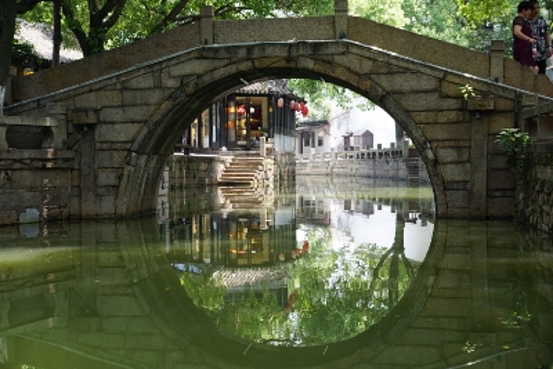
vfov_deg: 22.6
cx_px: 276
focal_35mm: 60
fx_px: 922
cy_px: 184
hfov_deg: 33.4
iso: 100
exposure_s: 1/80
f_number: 4.5
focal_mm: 40
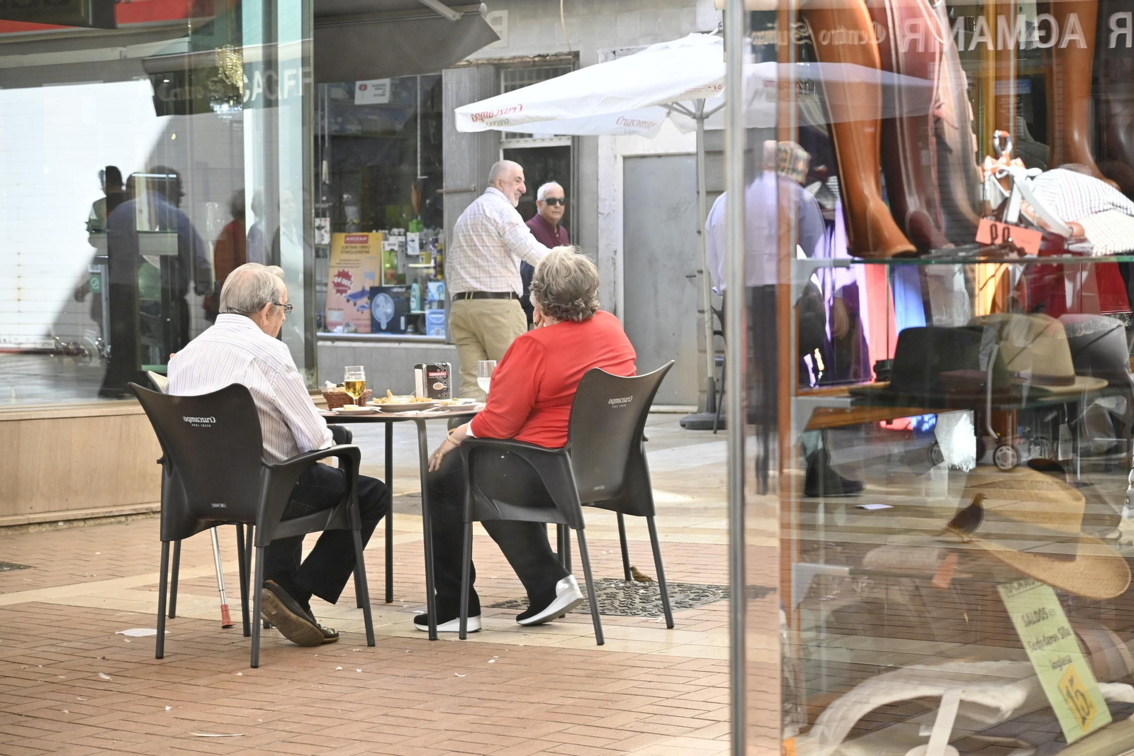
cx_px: 567
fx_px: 2362
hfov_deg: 27.0
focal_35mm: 75
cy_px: 378
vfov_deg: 18.2
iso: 1400
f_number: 5
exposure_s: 1/500
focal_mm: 50
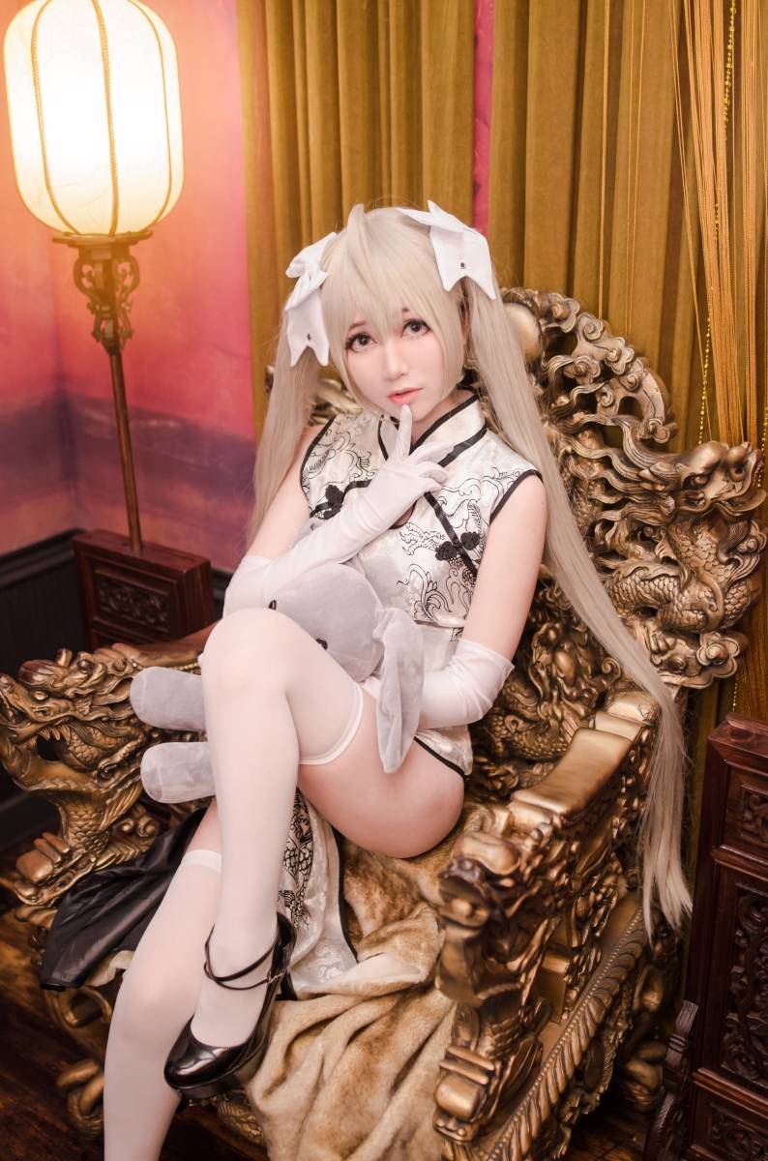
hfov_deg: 36.7
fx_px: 1158
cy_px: 580
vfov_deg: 53.2
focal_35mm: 36
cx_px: 384
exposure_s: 1/200
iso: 400
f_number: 1.4
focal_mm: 24
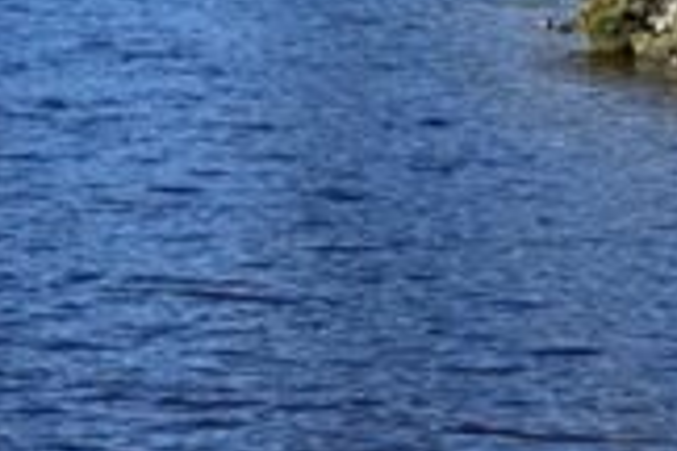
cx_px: -372
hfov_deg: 12.3
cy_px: -768
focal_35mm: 158
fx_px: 2971
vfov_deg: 7.8
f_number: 1.78
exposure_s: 1/3597
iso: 80
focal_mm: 6.76
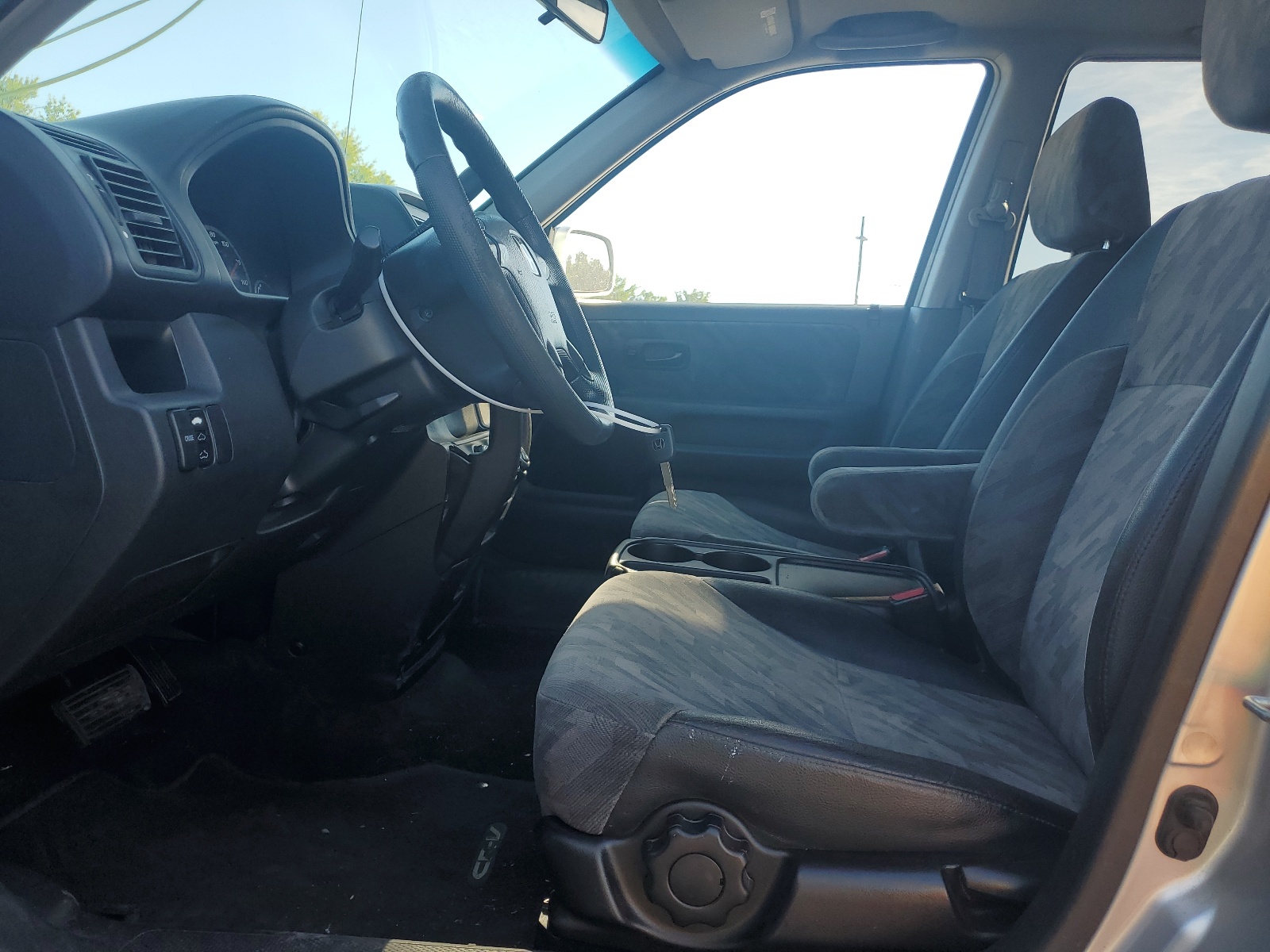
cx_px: 635
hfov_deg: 67.3
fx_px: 954
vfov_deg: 53.1
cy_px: 476
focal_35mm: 26
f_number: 1.5
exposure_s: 1/476
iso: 50
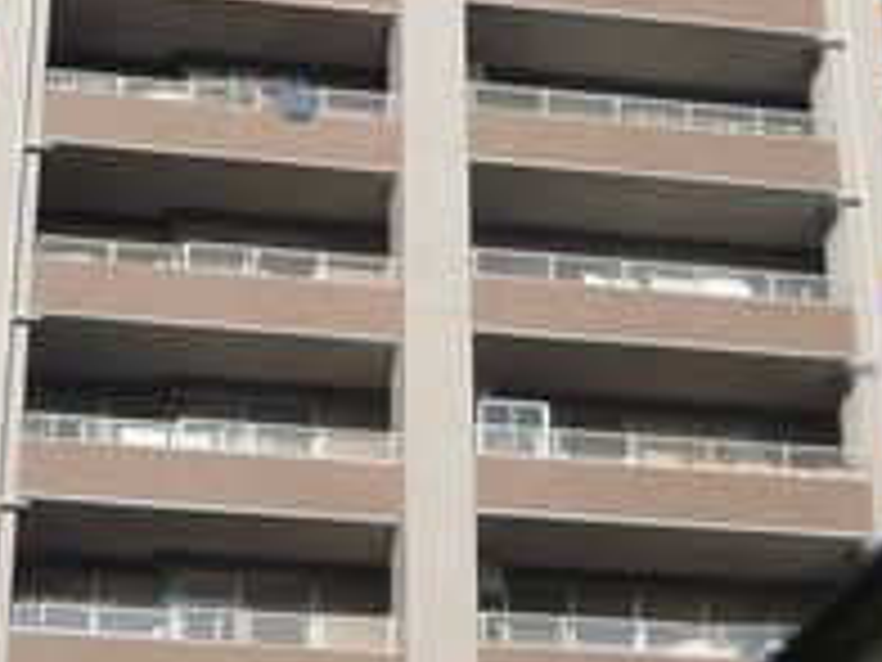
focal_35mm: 104
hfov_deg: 18.9
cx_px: 351
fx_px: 2650
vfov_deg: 14.1
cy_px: 32
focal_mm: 4.6
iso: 100
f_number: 8
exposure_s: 1/160
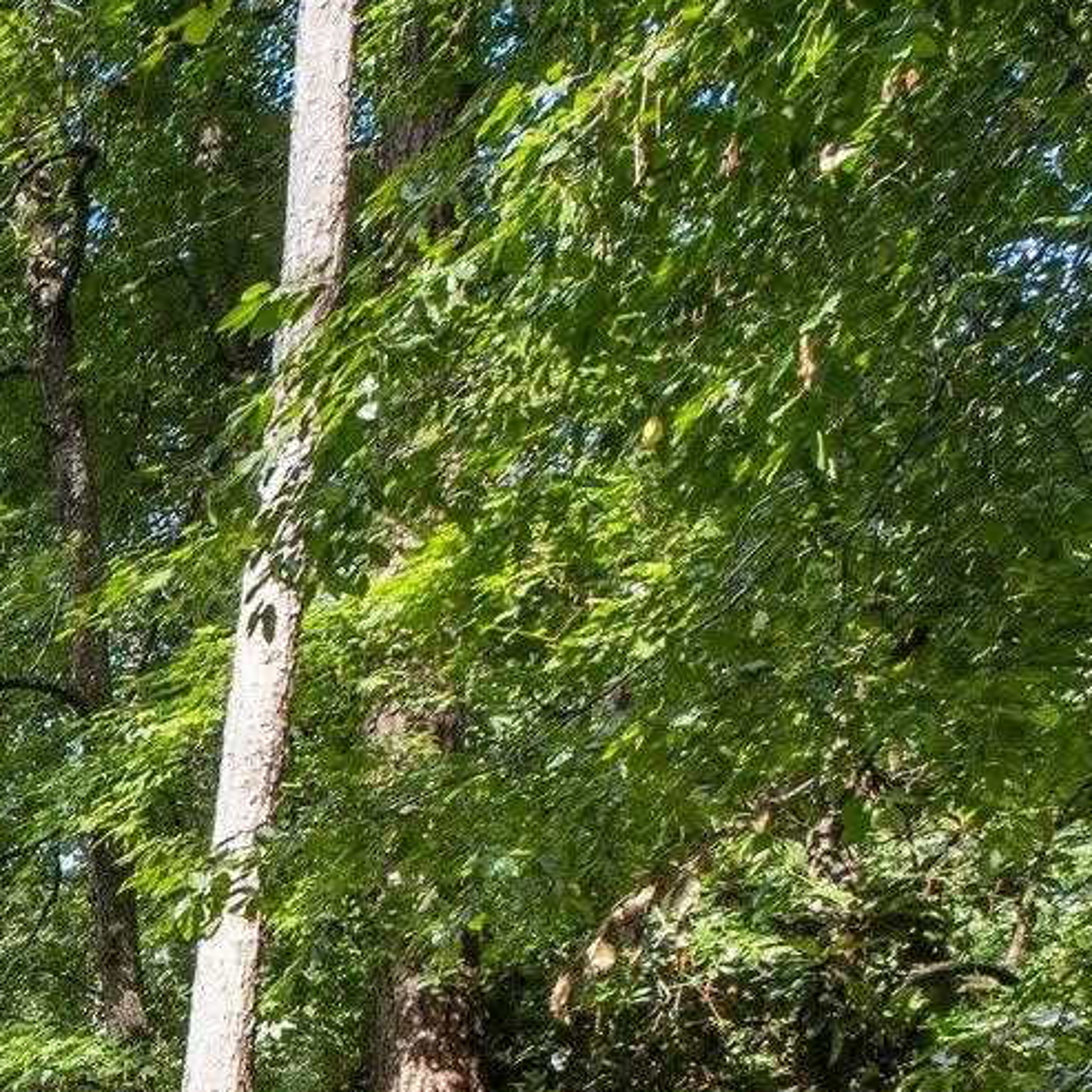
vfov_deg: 26.2
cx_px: -1070
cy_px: 1503
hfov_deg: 19.3
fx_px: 1892
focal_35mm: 53
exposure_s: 1/150
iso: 250
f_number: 8
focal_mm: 10
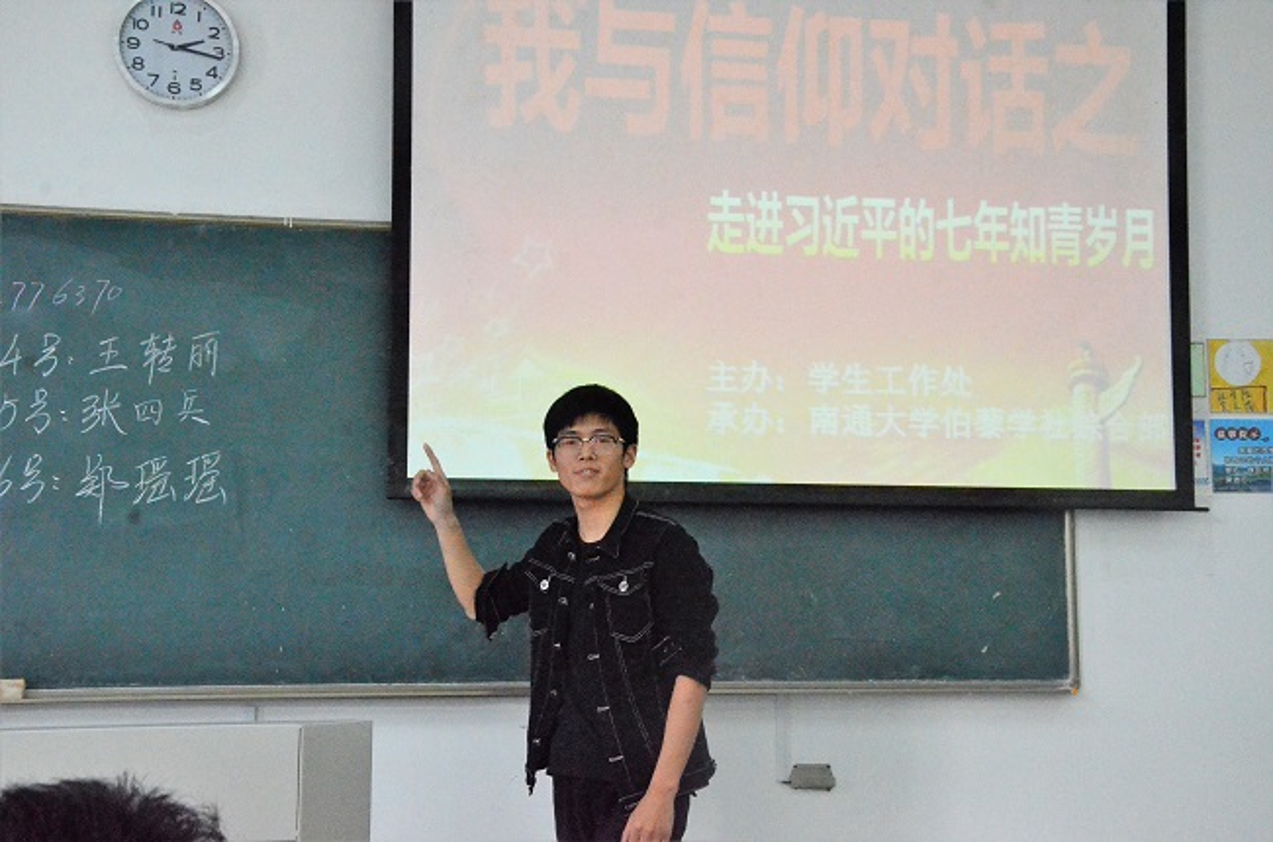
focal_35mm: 51
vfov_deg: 26.3
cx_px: 636
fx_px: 1799
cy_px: 421
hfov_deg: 39.0
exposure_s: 1/160
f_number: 10
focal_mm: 34
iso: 6400
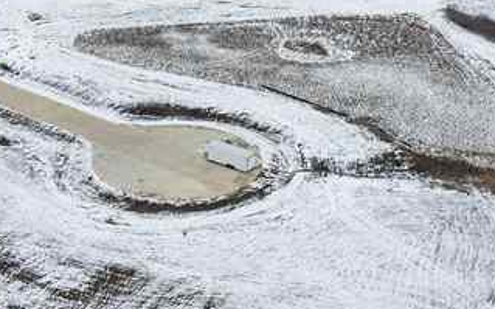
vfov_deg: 13.5
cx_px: 206
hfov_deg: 23.0
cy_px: -174
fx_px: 1213
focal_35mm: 90
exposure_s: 1/500
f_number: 2.8
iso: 100
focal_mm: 8.38
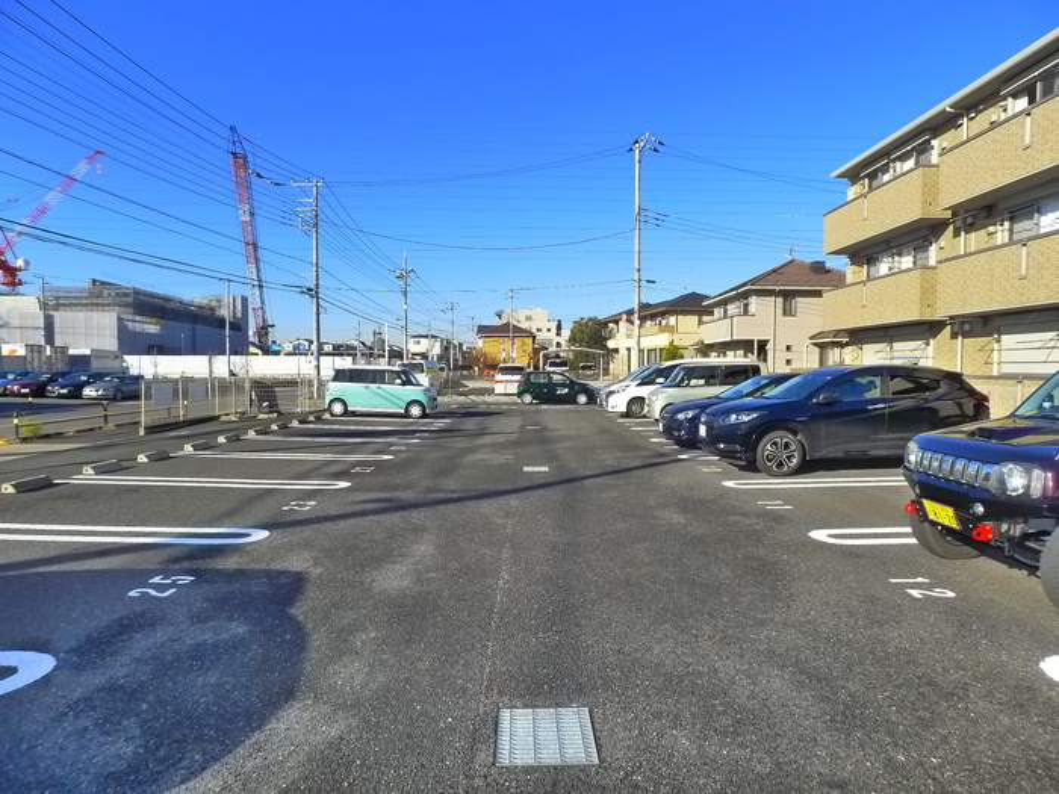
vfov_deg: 56.8
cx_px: 530
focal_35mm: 24
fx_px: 734
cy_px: 397
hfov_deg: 71.6
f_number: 4
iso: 400
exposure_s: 1/640
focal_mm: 5.1
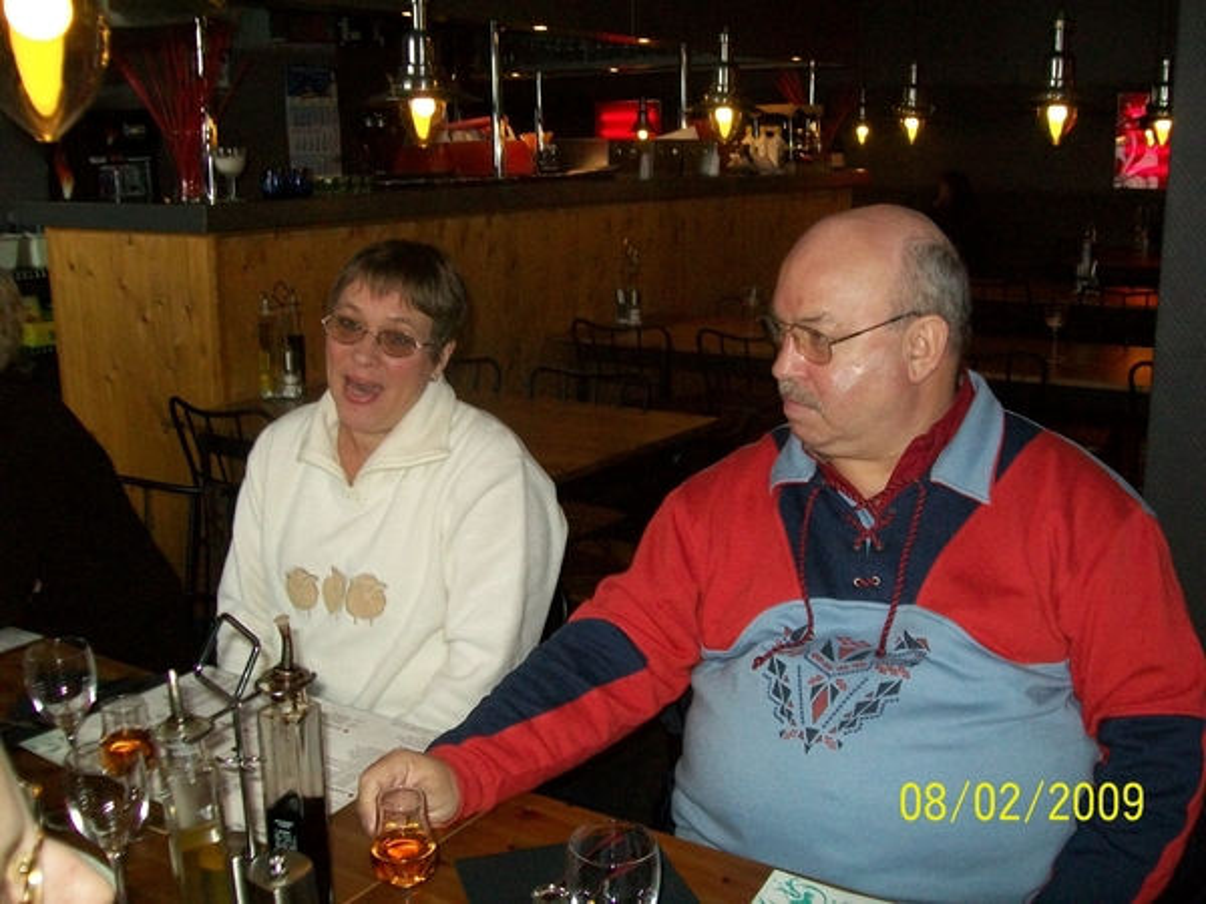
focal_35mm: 36
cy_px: 452
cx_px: 603
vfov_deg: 39.7
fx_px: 1254
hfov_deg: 51.4
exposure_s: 1/60
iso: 160
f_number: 2.7
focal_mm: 6
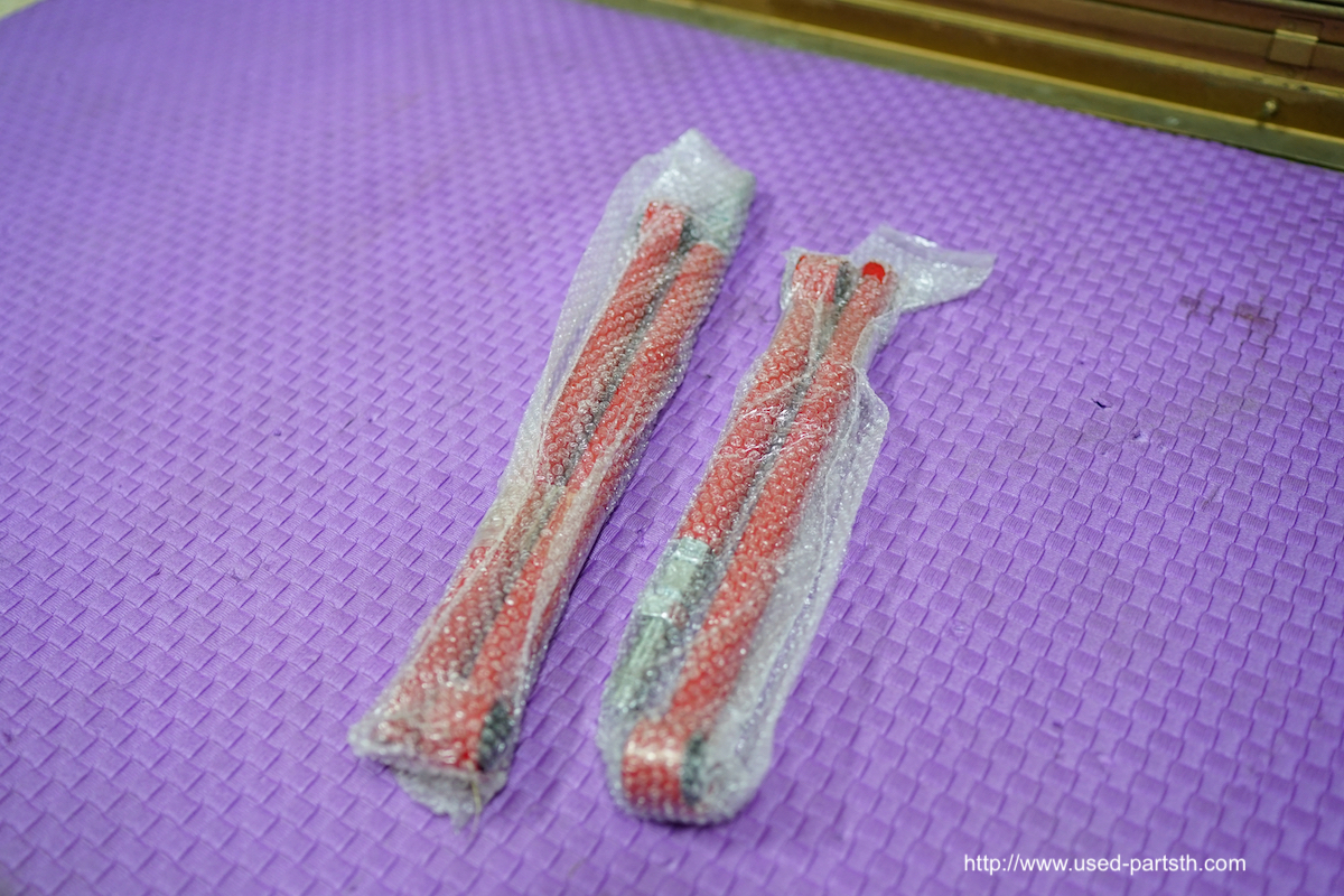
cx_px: 672
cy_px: 448
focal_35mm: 35
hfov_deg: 54.4
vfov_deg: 37.9
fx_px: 1307
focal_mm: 35
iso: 800
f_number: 2
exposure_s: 1/60
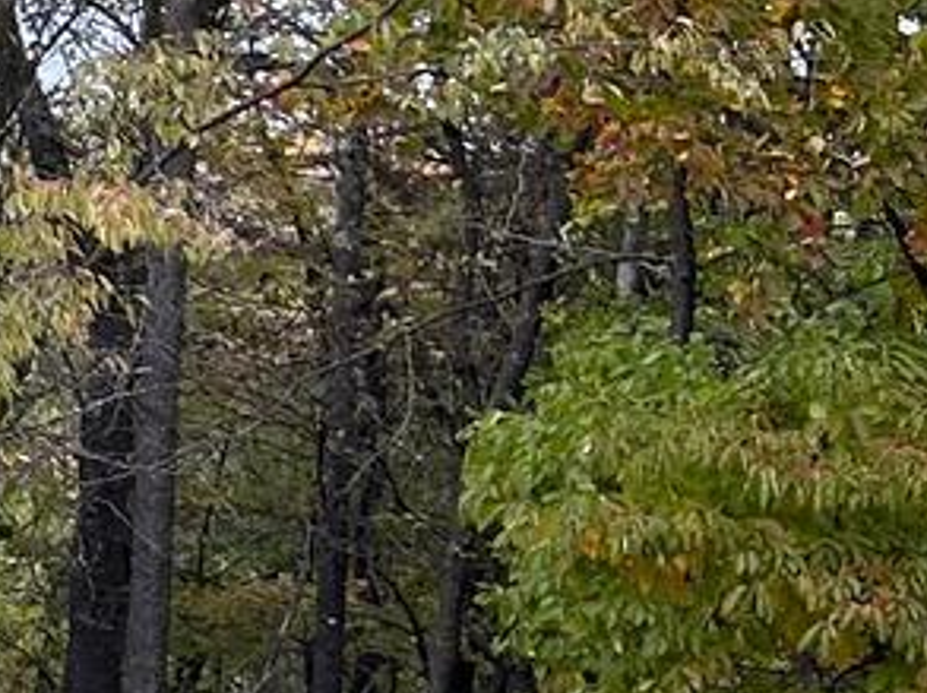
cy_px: 199
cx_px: -1693
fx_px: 4868
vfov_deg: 8.1
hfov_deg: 9.1
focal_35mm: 182
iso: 50
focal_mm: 5.7
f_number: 1.5
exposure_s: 1/452
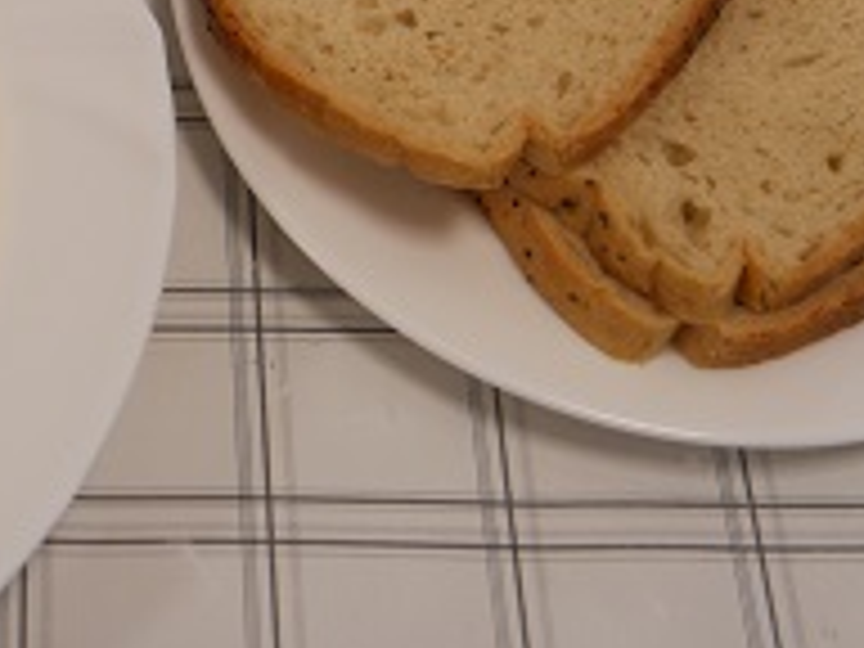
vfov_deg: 18.2
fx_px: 1947
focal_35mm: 78
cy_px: -63
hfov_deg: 23.9
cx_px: -4
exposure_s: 1/60
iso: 200
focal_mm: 16
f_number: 3.5
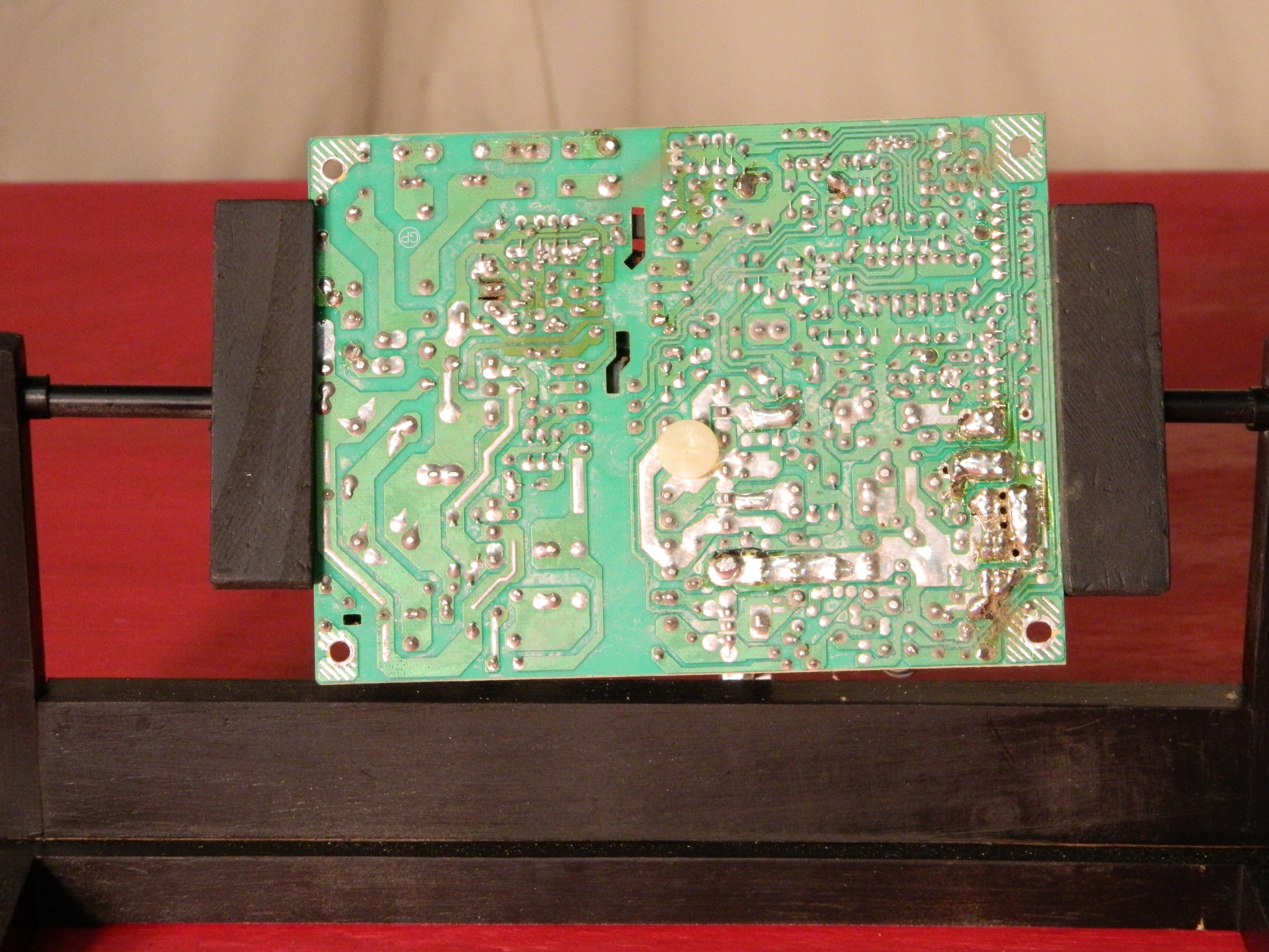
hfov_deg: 18.2
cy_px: 488
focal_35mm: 108
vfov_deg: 13.7
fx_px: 3959
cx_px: 650
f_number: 4.5
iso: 400
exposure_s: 1/30
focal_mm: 18.6
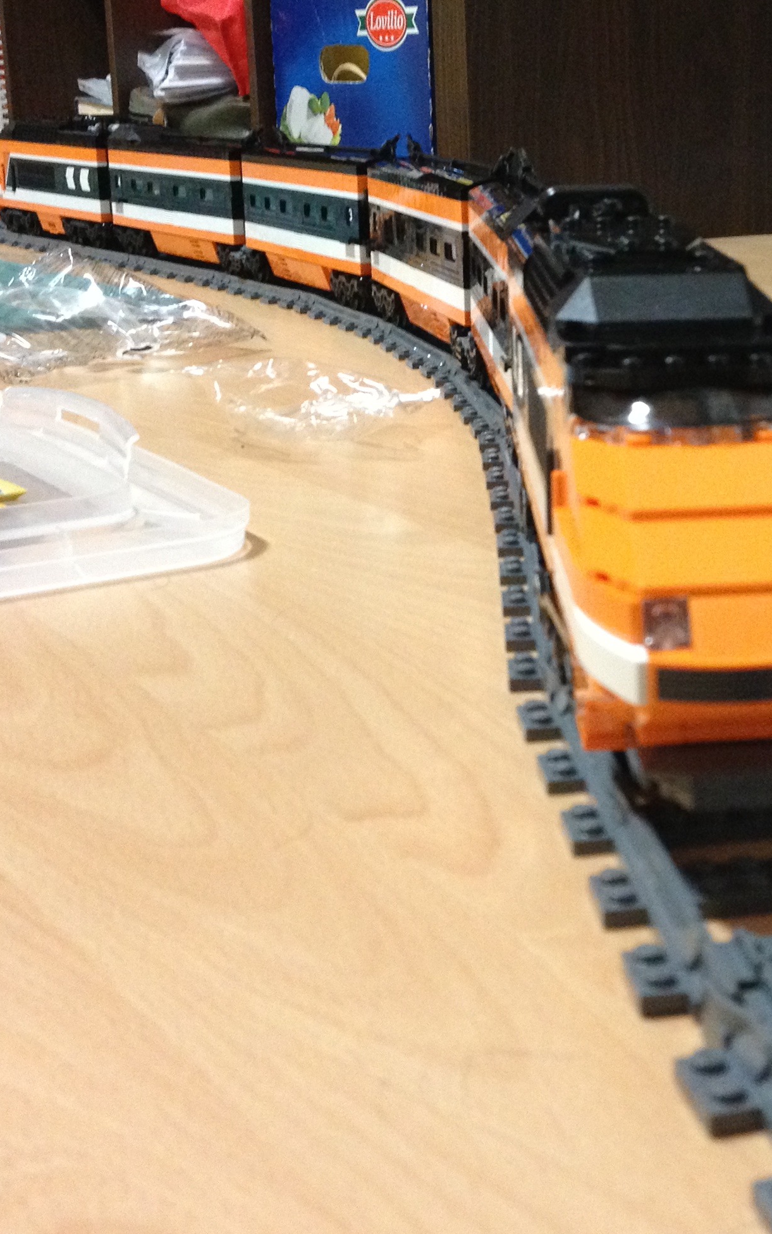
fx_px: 2087
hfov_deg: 20.7
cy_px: 509
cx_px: 646
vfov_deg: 32.9
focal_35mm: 62
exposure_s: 1/20
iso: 320
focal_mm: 4.28
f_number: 2.4
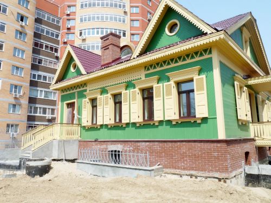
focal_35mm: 27
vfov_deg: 51.4
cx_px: 136
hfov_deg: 65.3
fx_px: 211
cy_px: 102
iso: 100
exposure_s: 1/250
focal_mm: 4.8
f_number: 5.6
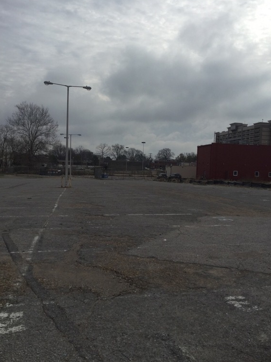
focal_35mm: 33
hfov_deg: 42.9
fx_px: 344
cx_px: 142
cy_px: 179
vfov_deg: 55.4
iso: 25
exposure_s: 1/1988
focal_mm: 3.3
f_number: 2.4
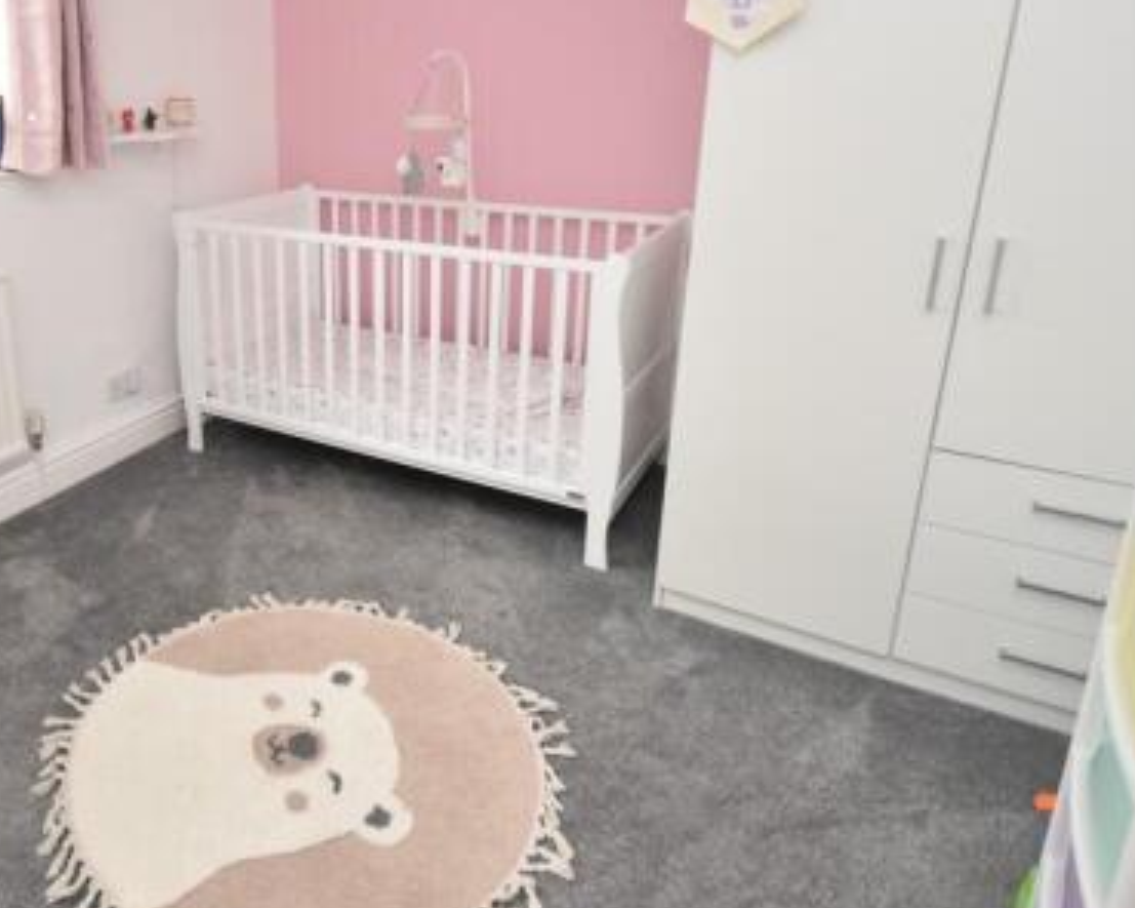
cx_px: 318
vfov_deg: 55.5
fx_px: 840
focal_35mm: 25
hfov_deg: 65.0
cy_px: 300
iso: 800
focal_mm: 10
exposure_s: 1/160
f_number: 4.5
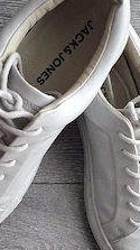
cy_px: 177
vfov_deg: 44.5
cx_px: 45
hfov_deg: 26.3
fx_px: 298
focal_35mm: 45
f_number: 1.8
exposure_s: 1/100
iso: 100
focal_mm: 5.54
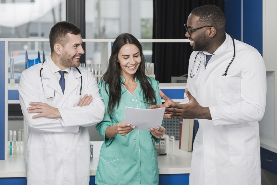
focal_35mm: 85
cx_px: 138
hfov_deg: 23.9
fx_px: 654
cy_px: 92
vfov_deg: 16.1
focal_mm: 85
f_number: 4
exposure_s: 1/60
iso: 160
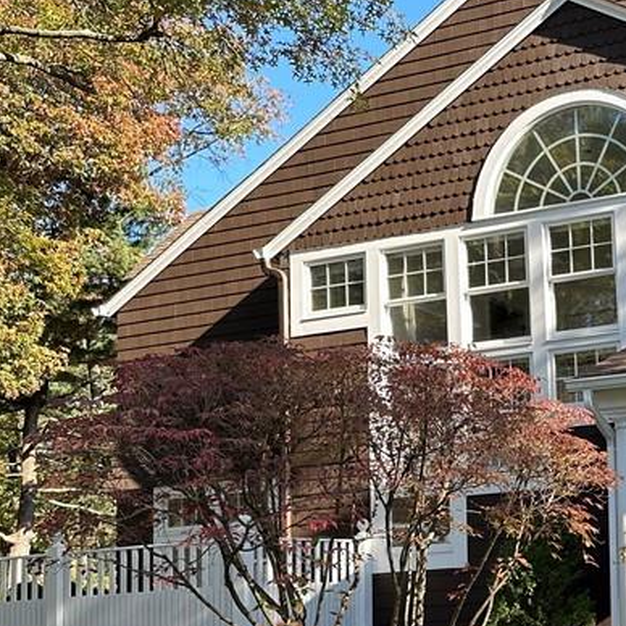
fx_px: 1146
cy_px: 444
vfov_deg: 30.2
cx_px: 716
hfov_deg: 27.5
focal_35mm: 56
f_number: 1.78
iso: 80
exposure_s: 1/570
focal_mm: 6.86
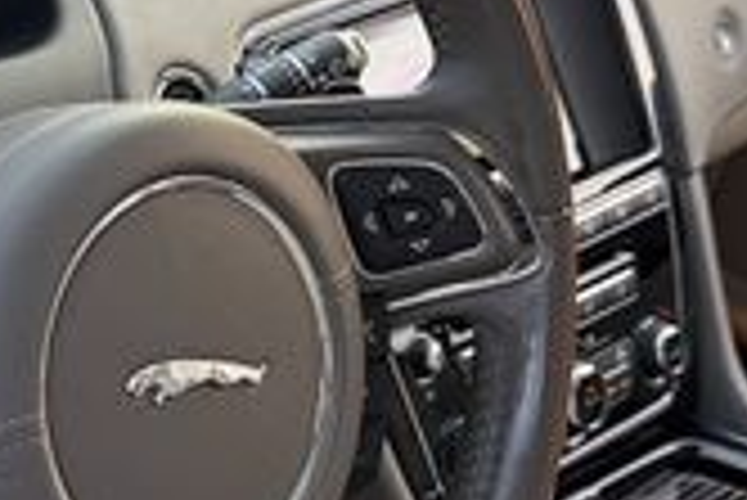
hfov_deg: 20.8
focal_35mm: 96
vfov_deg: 14.1
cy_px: 450
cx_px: 81
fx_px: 1994
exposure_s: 1/101
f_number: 1.78
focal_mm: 6.76
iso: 200
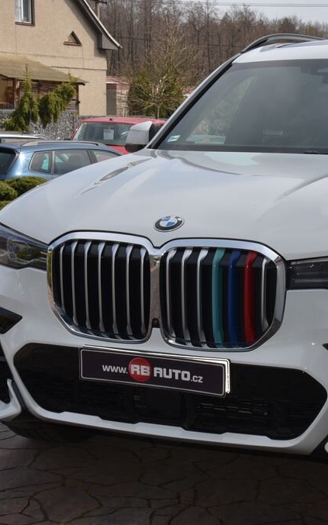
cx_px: 269
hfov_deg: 17.4
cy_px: 264
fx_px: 1059
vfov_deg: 27.9
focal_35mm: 74
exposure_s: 1/200
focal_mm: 48
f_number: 16
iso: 500
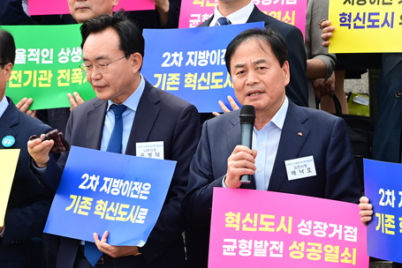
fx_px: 3263
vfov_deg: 4.7
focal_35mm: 292
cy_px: 104
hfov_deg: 7.0
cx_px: 256
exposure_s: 1/400
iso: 1000
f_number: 10
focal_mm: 190
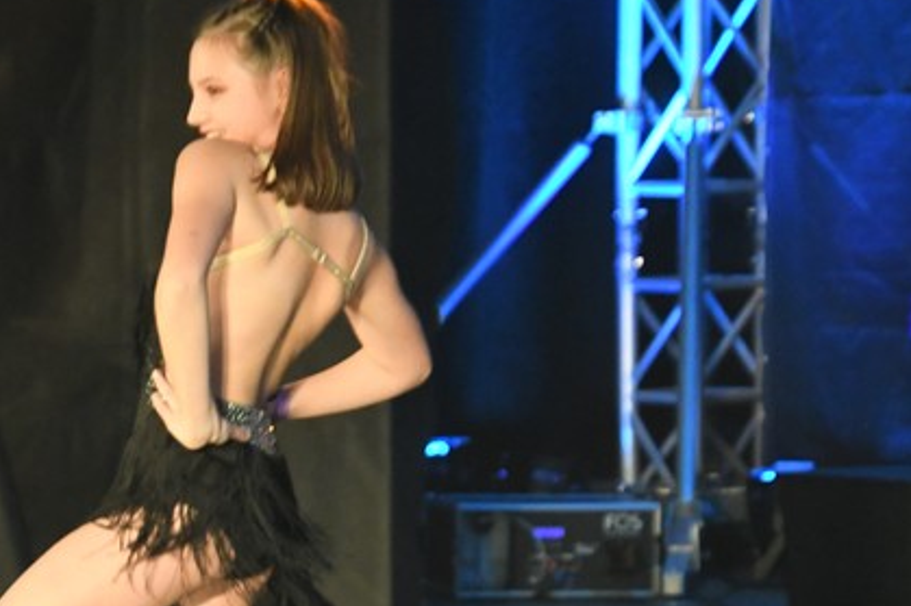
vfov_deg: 3.7
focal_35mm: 367
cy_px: 471
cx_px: 111
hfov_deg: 5.6
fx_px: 9283
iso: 6400
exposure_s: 1/200
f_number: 5.6
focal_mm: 122
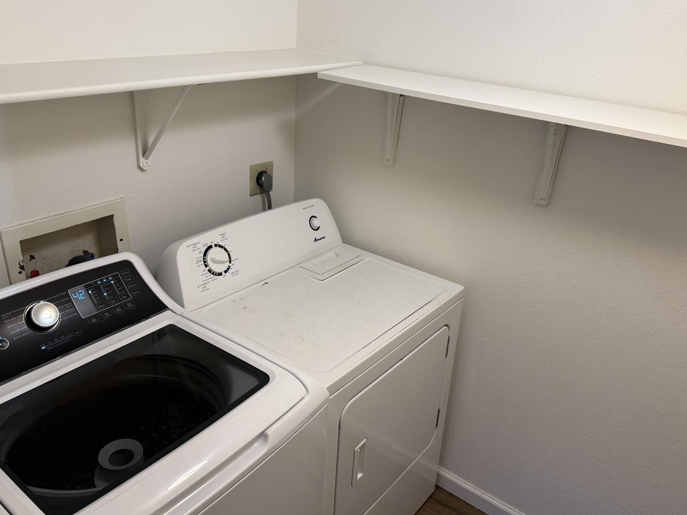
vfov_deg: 48.2
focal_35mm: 29
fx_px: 576
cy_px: 259
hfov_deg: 61.6
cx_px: 361
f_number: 1.78
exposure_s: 1/120
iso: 160
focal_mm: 6.76
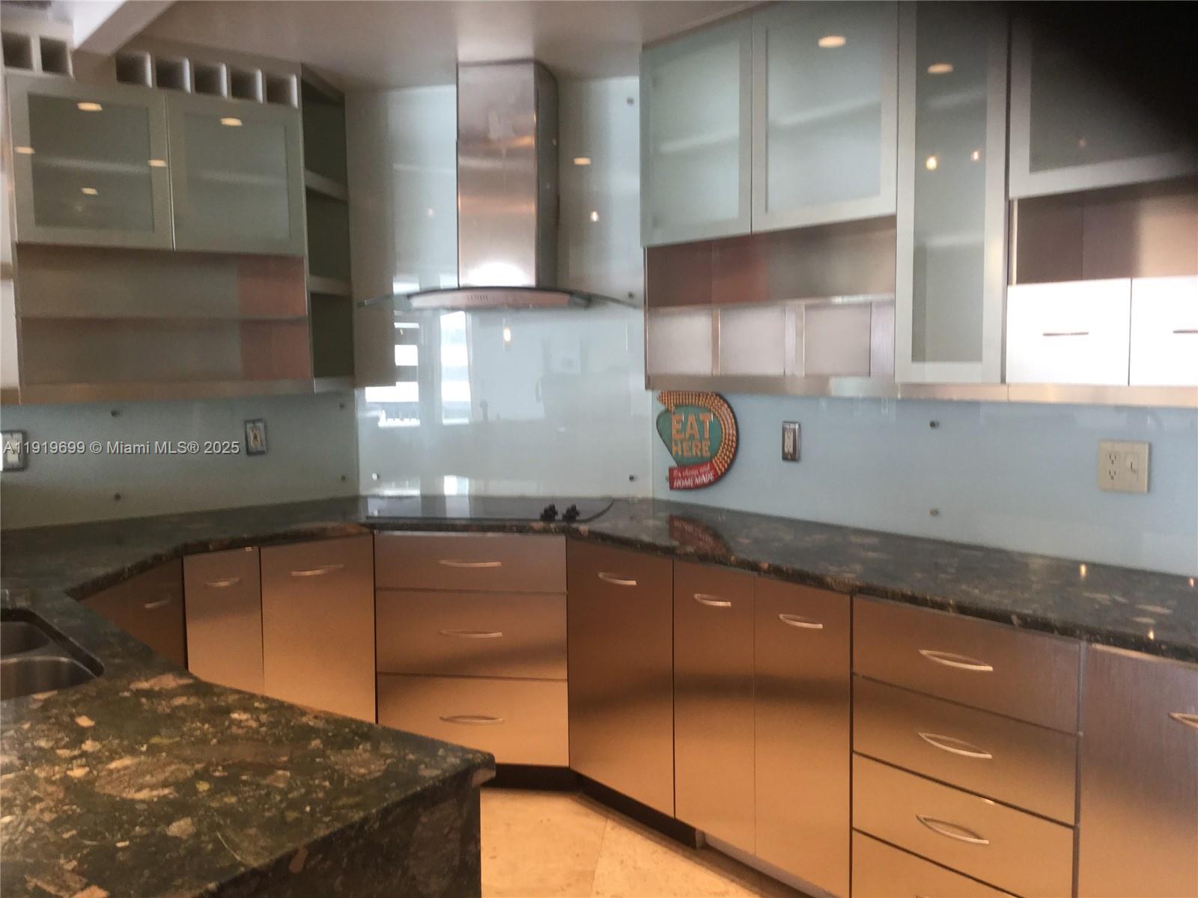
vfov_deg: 45.4
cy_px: 449
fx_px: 1073
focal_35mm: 31
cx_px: 599
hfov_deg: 58.4
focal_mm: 3.3
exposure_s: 1/30
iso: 80
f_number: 2.4
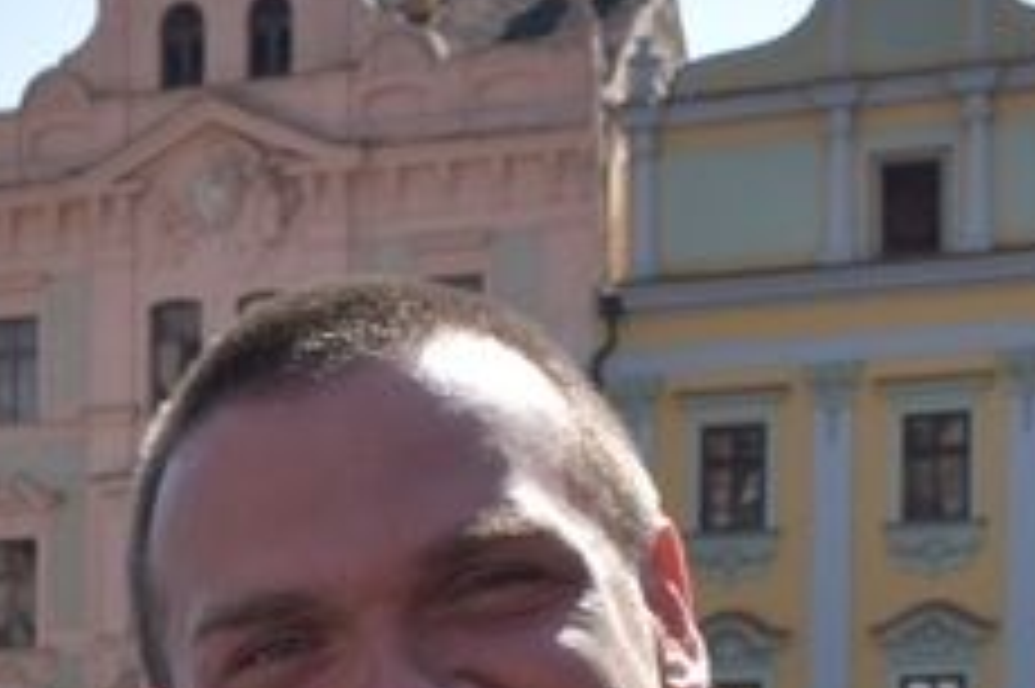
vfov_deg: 8.9
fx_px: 4223
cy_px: 1284
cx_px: -626
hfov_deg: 13.0
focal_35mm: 147
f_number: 9
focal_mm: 22
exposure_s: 1/320
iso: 200
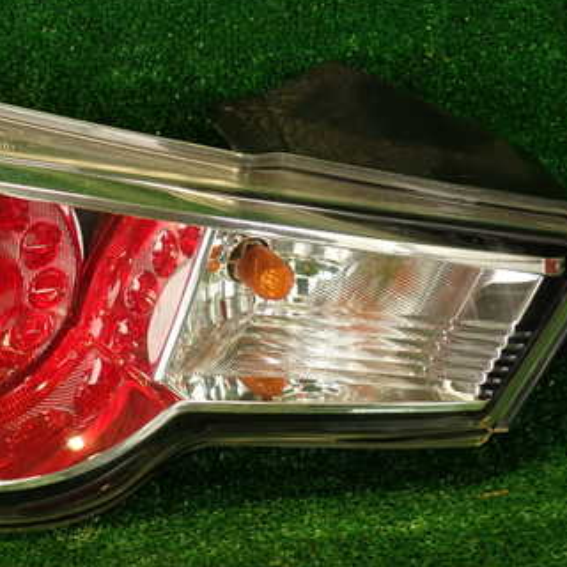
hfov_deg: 31.6
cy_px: 260
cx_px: 133
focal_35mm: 53
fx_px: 982
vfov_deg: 32.2
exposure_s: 1/40
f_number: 2.4
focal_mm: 5.79
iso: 200
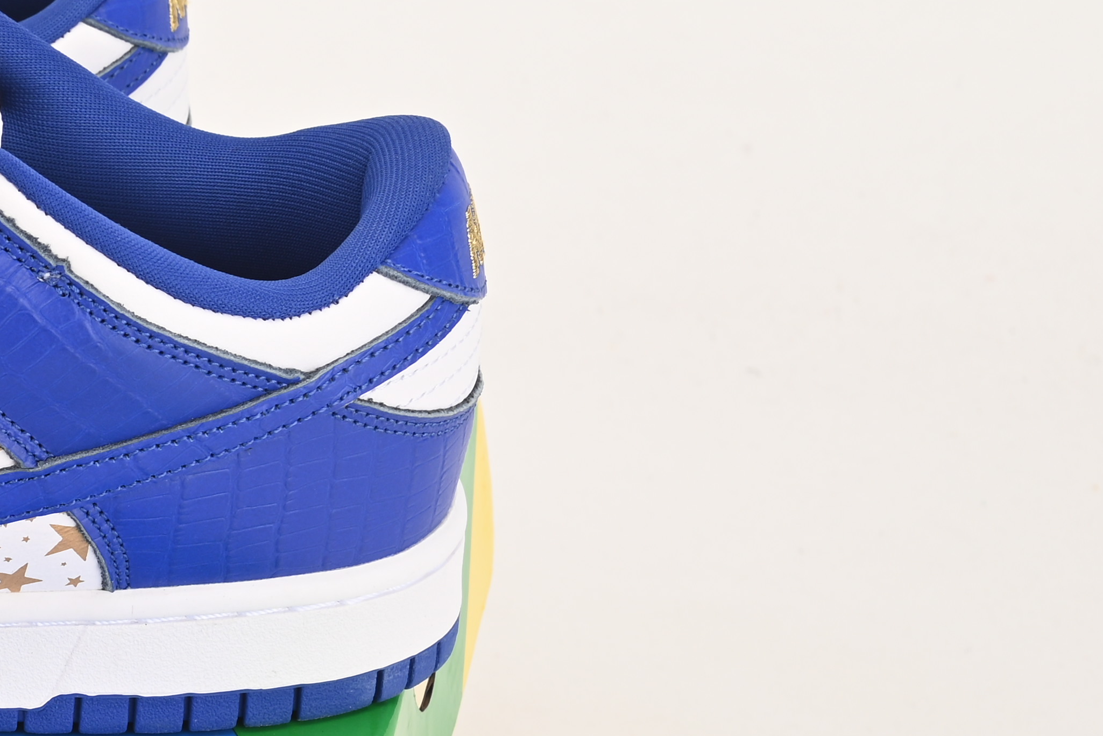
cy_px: 553
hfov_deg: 14.4
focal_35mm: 135
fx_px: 4137
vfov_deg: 10.1
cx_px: -457
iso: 100
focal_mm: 46
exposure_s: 1/200
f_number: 11
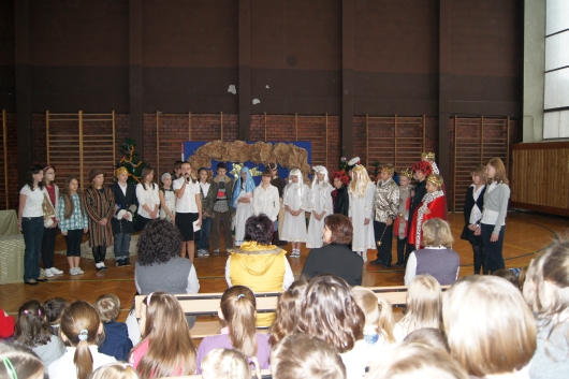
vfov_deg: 43.6
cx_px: 284
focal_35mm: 30
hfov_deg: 61.9
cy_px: 190
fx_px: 474
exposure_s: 1/60
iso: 400
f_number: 4
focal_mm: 20
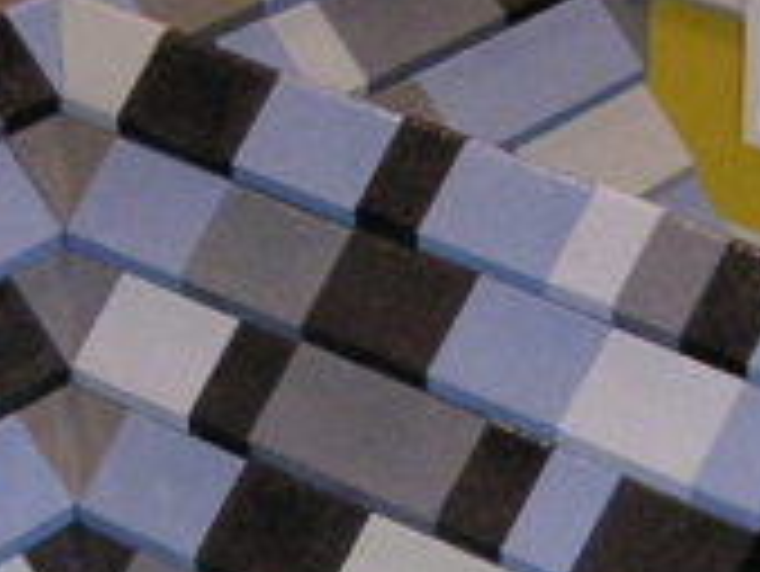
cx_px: 283
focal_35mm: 180
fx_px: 3955
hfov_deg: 11.0
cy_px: 761
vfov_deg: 8.1
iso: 160
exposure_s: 1/45
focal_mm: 6
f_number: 2.8
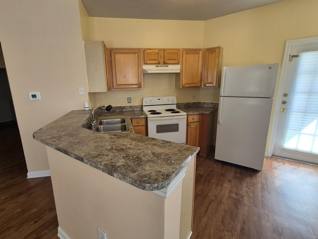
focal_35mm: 16
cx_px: 147
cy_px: 118
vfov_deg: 78.1
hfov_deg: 94.3
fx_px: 147
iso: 80
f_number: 2.2
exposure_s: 1/60
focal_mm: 1.74
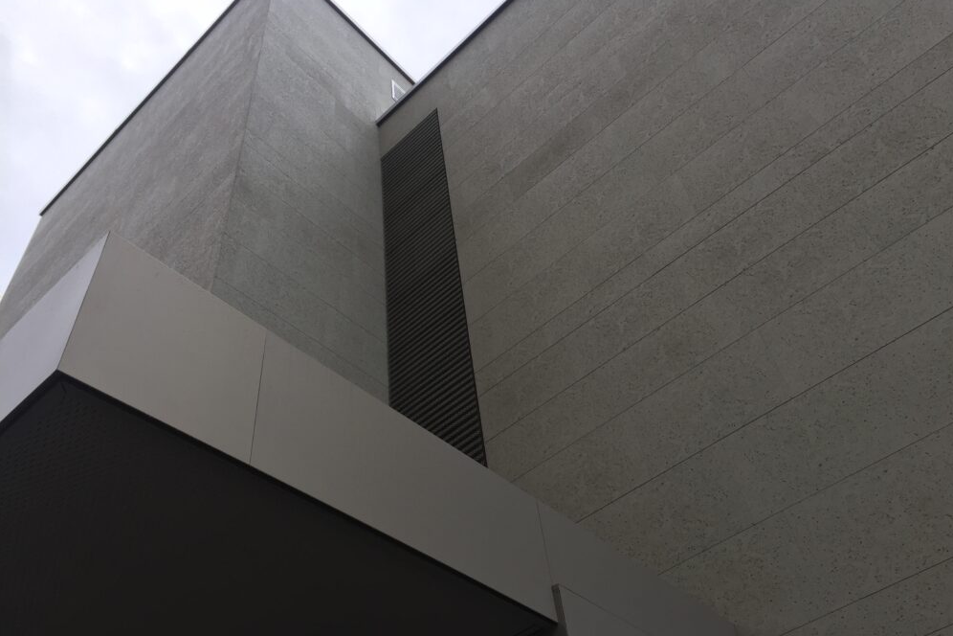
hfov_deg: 60.3
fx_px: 821
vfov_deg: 42.3
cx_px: 489
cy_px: 345
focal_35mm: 31
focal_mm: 4.15
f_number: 2.2
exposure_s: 1/252
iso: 32
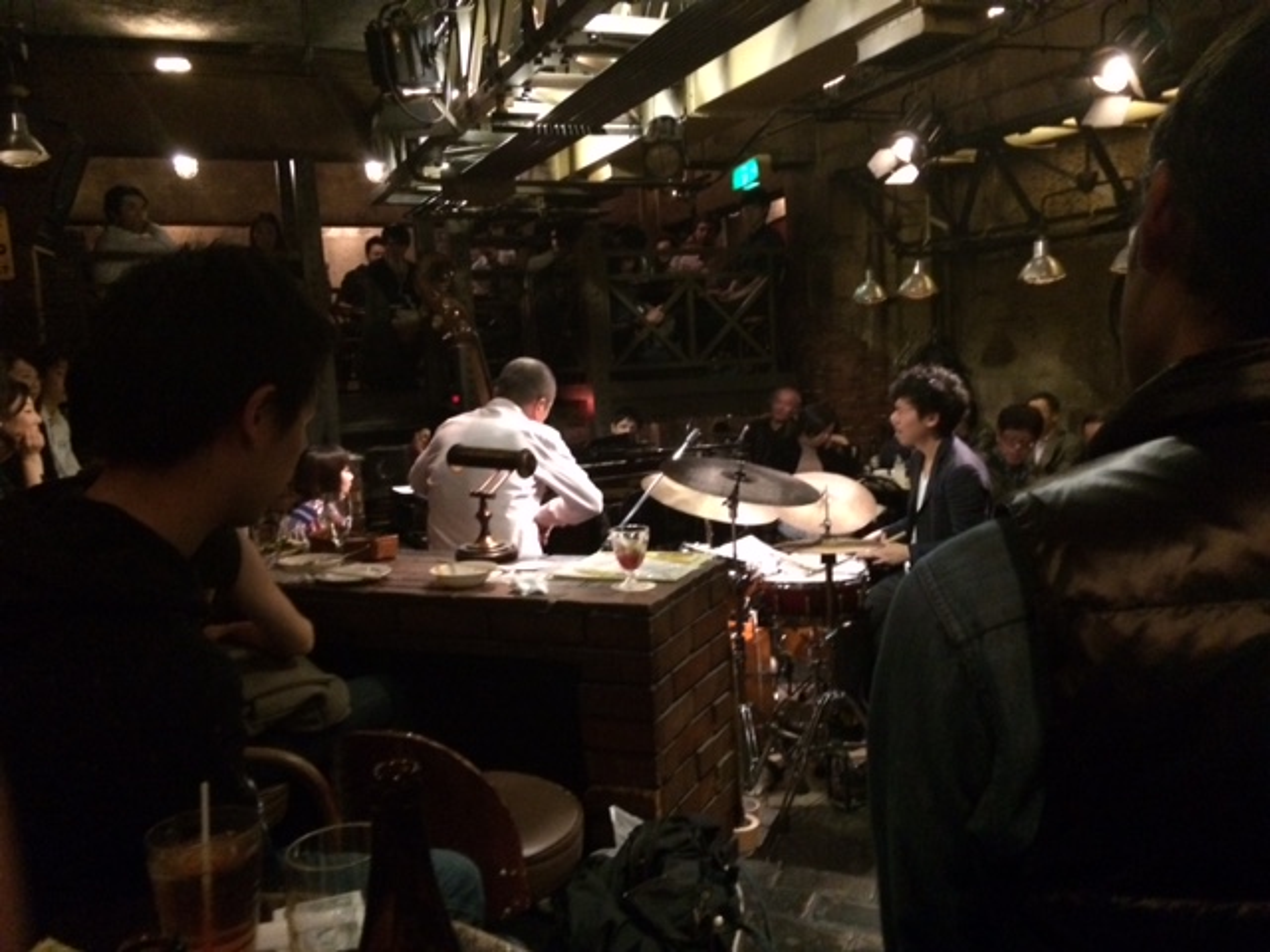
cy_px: 476
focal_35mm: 29
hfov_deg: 61.7
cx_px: 635
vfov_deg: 48.2
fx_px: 1064
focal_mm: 4.15
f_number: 2.2
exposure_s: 1/15
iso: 640
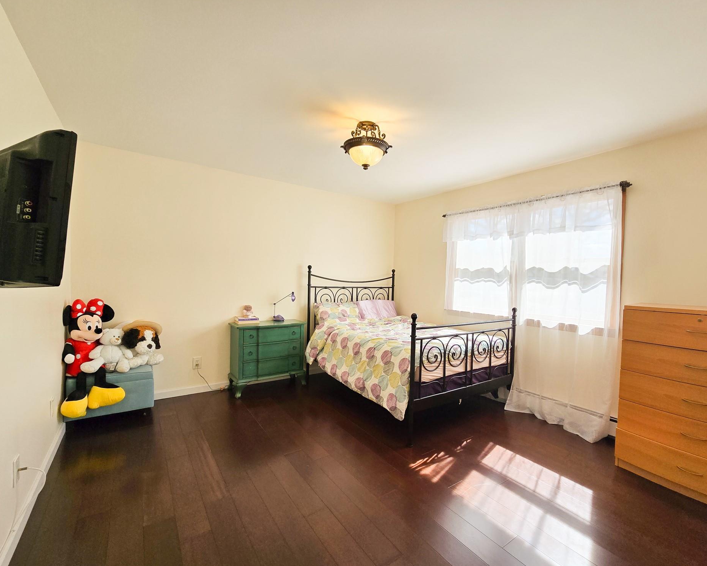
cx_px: 371
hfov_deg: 100.6
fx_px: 293
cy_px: 289
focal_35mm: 14
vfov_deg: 88.0
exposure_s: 1/170
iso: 50
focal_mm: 2.2
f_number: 2.2
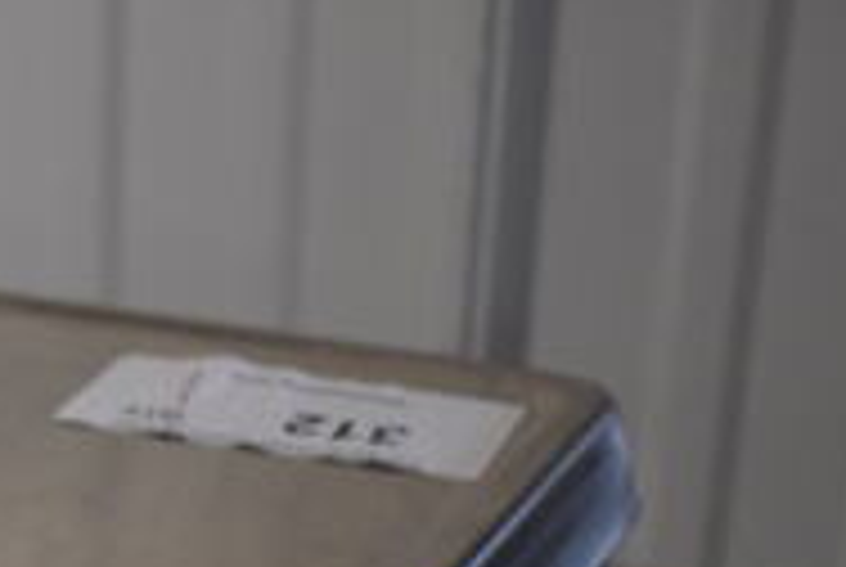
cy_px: 864
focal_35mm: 122
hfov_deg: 16.0
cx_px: -238
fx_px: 2863
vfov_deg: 10.9
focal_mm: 25
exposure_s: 1/160
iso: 800
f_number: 4
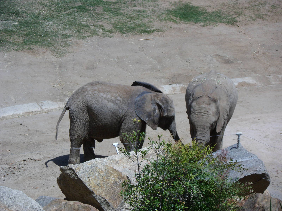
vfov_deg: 7.4
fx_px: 1637
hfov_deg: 9.8
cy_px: 106
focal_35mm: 201
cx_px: 141
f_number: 5.6
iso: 80
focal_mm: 36.2
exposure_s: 1/750
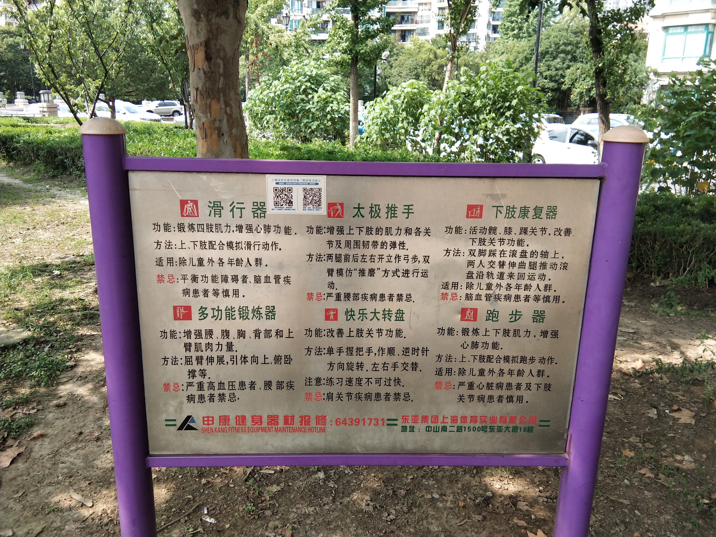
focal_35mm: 31
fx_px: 641
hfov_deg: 58.4
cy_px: 268
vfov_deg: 45.4
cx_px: 358
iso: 50
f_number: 2.2
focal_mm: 3.69
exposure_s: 1/249
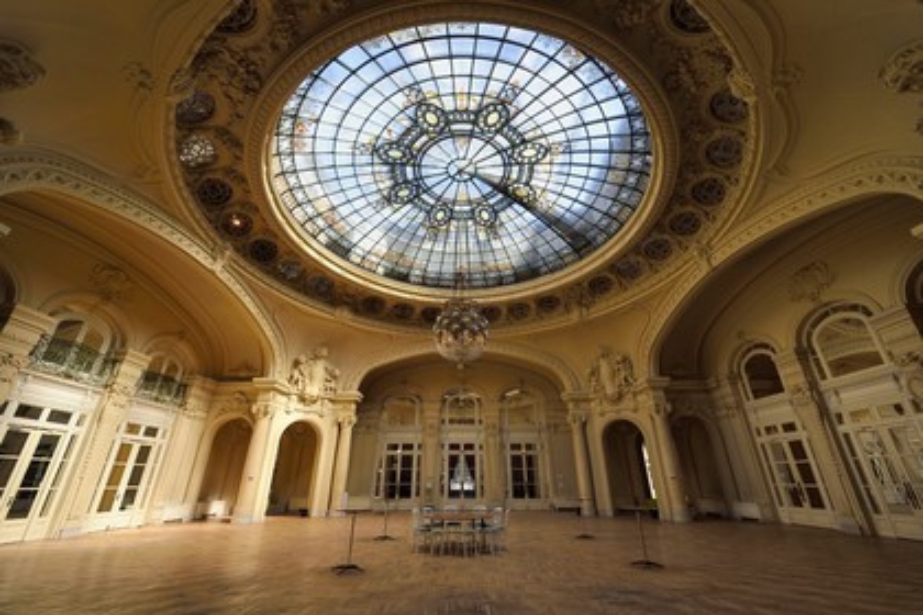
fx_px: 359
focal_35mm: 14
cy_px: 308
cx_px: 462
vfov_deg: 81.2
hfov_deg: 104.3
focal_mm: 14
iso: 800
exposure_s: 1/100
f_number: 11
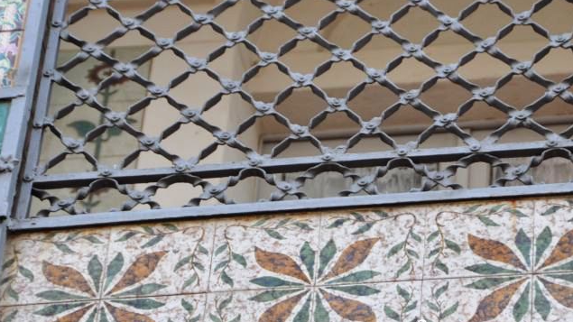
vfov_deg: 4.7
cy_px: 134
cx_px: 314
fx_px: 3904
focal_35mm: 257
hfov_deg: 8.4
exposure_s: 1/125
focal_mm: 130
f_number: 5.6
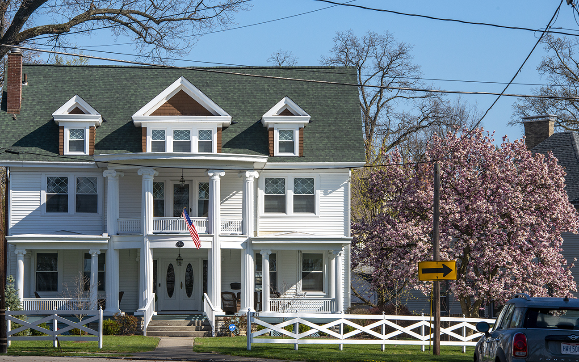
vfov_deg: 9.9
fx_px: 2099
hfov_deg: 15.7
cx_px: 289
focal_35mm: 133
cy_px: 183
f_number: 13
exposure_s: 1/640
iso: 400
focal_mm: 130
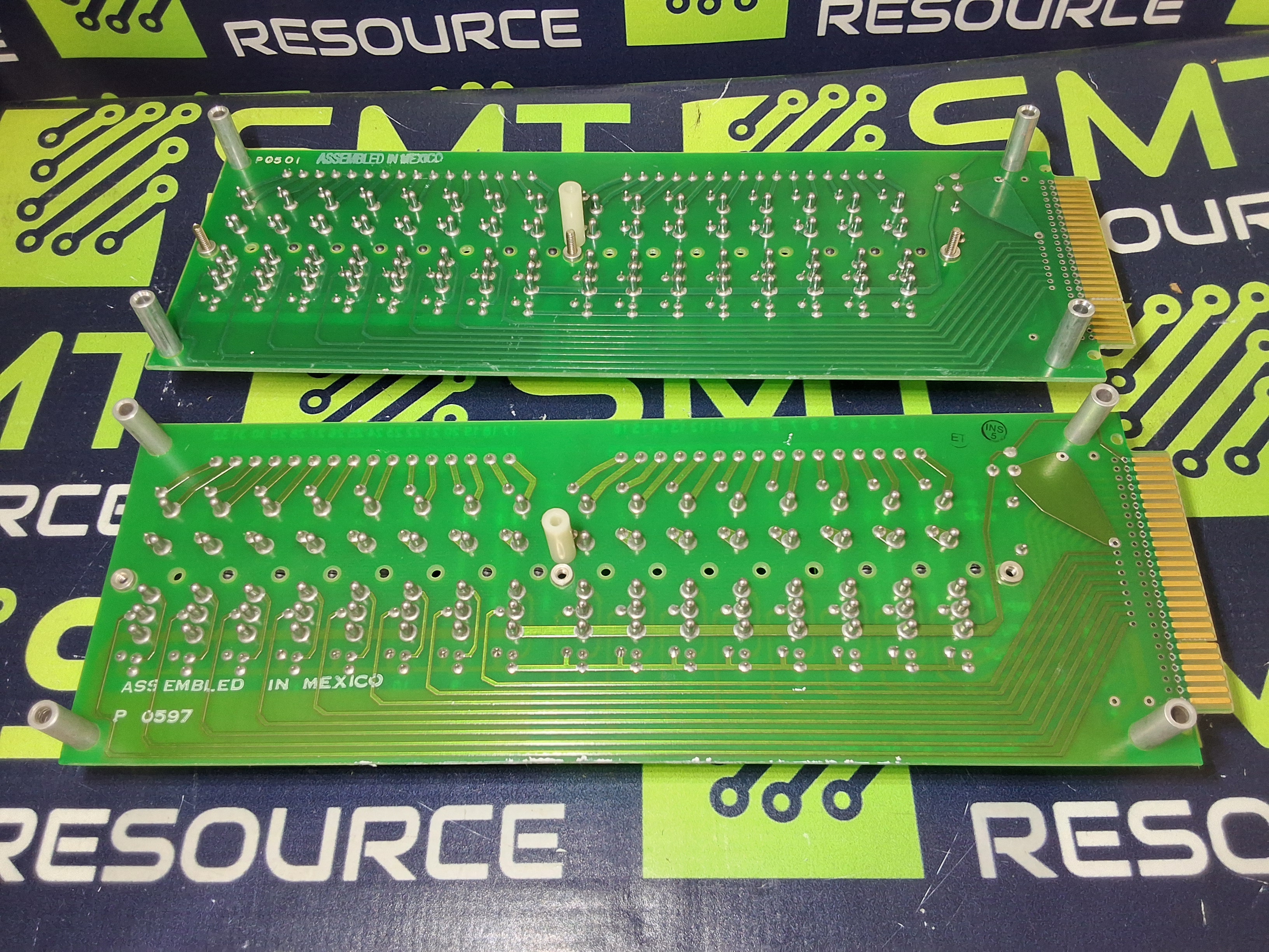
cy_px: 476
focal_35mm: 28
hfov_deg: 63.4
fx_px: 1026
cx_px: 634
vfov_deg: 49.7
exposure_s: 1/40
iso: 160
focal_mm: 2.91
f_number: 1.9
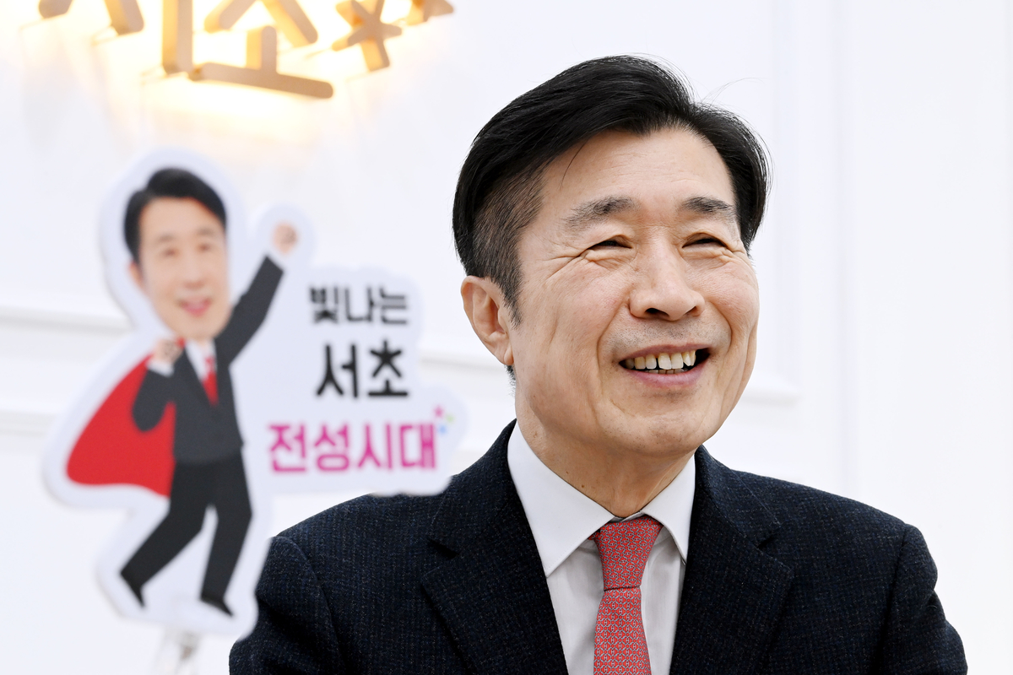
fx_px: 3798
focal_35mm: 135
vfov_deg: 10.2
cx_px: 506
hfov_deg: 15.2
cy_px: 338
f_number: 13
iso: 3200
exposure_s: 1/100
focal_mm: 135
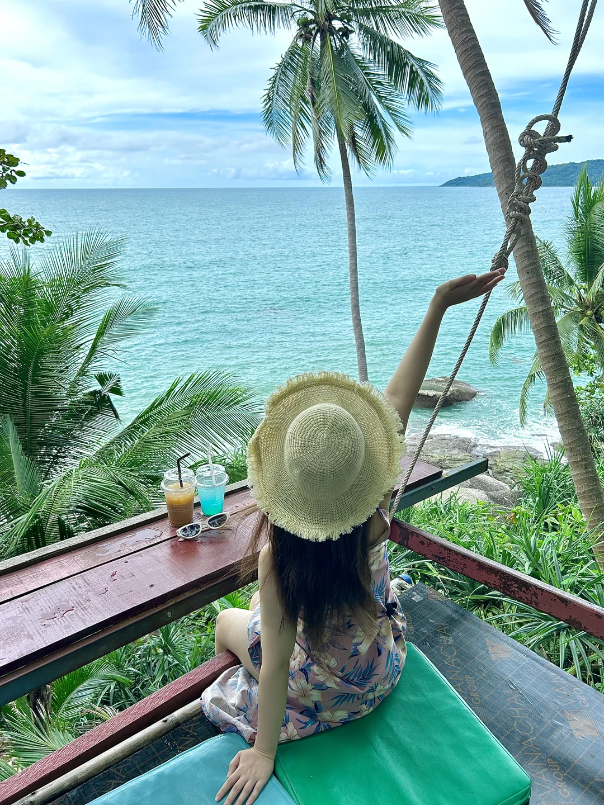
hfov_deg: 53.1
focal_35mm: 26
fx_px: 605
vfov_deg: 67.3
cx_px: 302
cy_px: 402
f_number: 1.5
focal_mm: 5.7
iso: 50
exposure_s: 1/1089
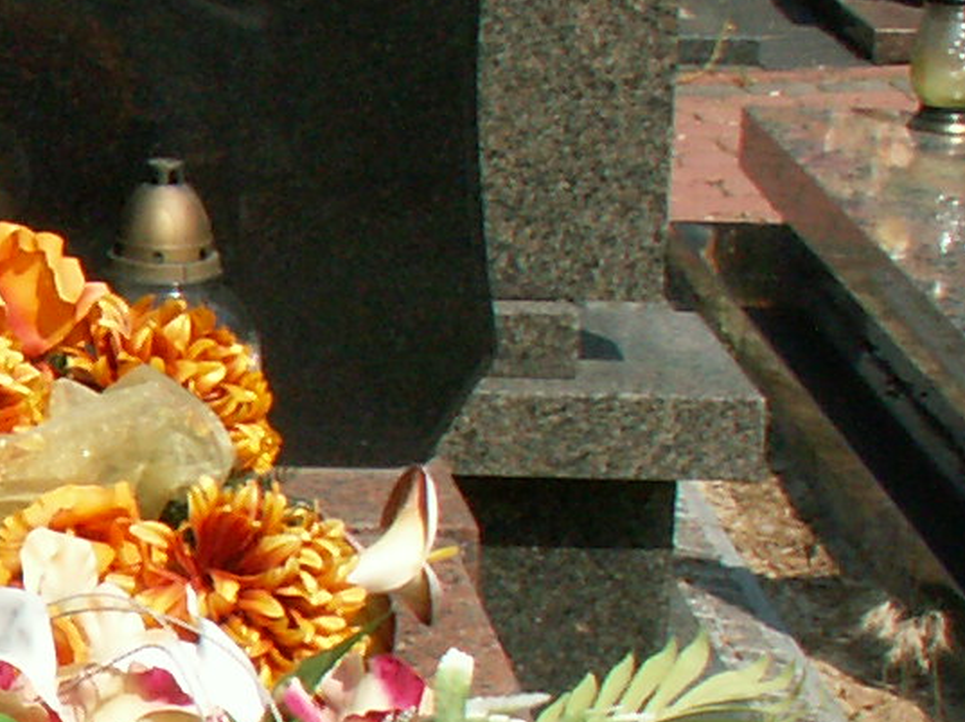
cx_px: -101
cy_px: 747
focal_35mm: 167
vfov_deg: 8.8
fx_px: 4652
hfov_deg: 11.7
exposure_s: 1/200
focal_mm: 5.86
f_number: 7.1
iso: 50
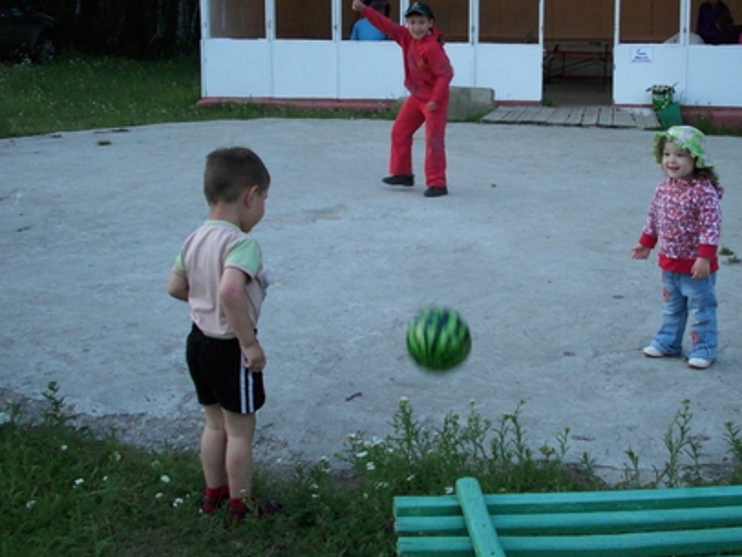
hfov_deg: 44.3
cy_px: 205
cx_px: 475
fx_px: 901
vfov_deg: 34.2
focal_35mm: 42
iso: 200
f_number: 2.8
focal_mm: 6.2
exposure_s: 1/60
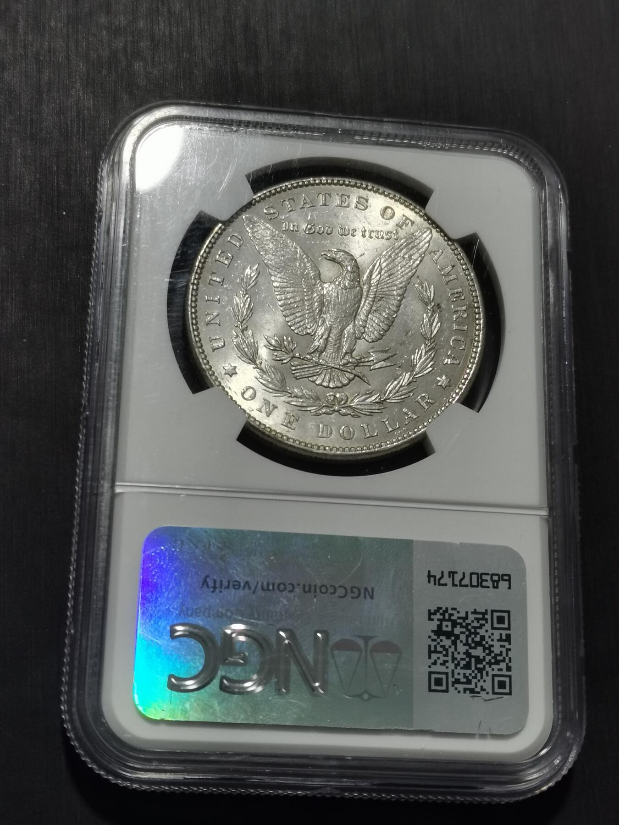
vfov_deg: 31.2
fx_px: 1478
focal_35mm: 62
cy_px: 412
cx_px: 310
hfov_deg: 23.7
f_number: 1.8
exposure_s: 1/180
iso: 80
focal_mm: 5.58
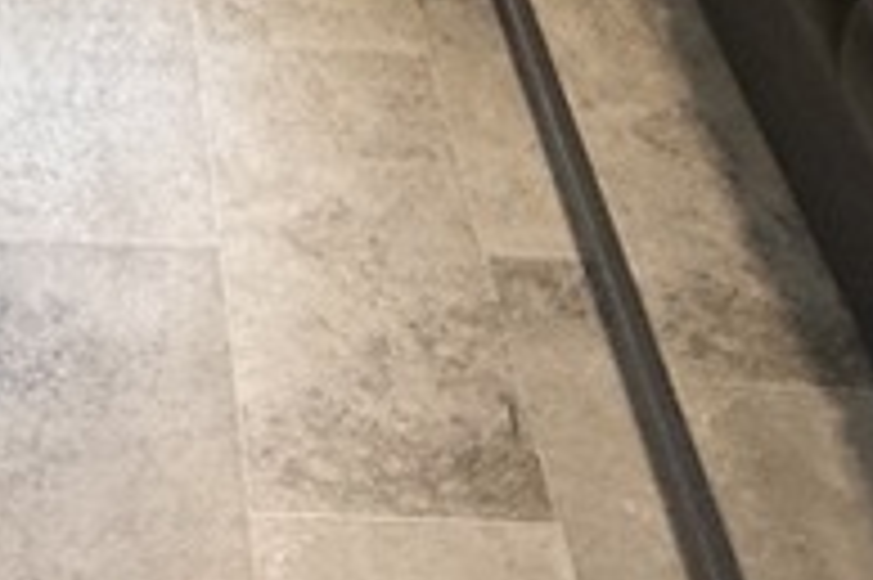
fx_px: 1817
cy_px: -967
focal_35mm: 75
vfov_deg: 12.4
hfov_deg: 25.6
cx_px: -4
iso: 320
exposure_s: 1/74
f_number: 2.2
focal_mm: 2.22
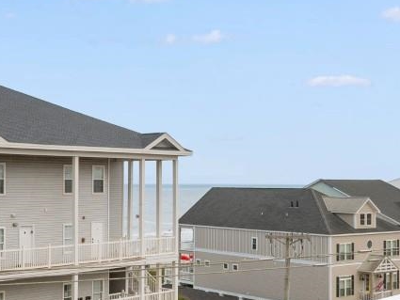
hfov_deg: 32.3
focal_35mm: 55
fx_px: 636
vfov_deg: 26.5
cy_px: 181
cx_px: 4
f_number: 6.3
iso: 100
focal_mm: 10
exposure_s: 1/160
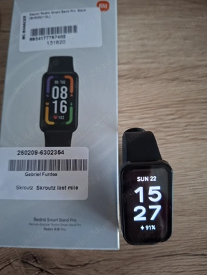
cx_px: 104
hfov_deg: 58.9
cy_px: 138
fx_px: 183
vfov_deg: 73.9
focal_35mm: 23
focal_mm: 5.54
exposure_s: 1/24
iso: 400
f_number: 1.8
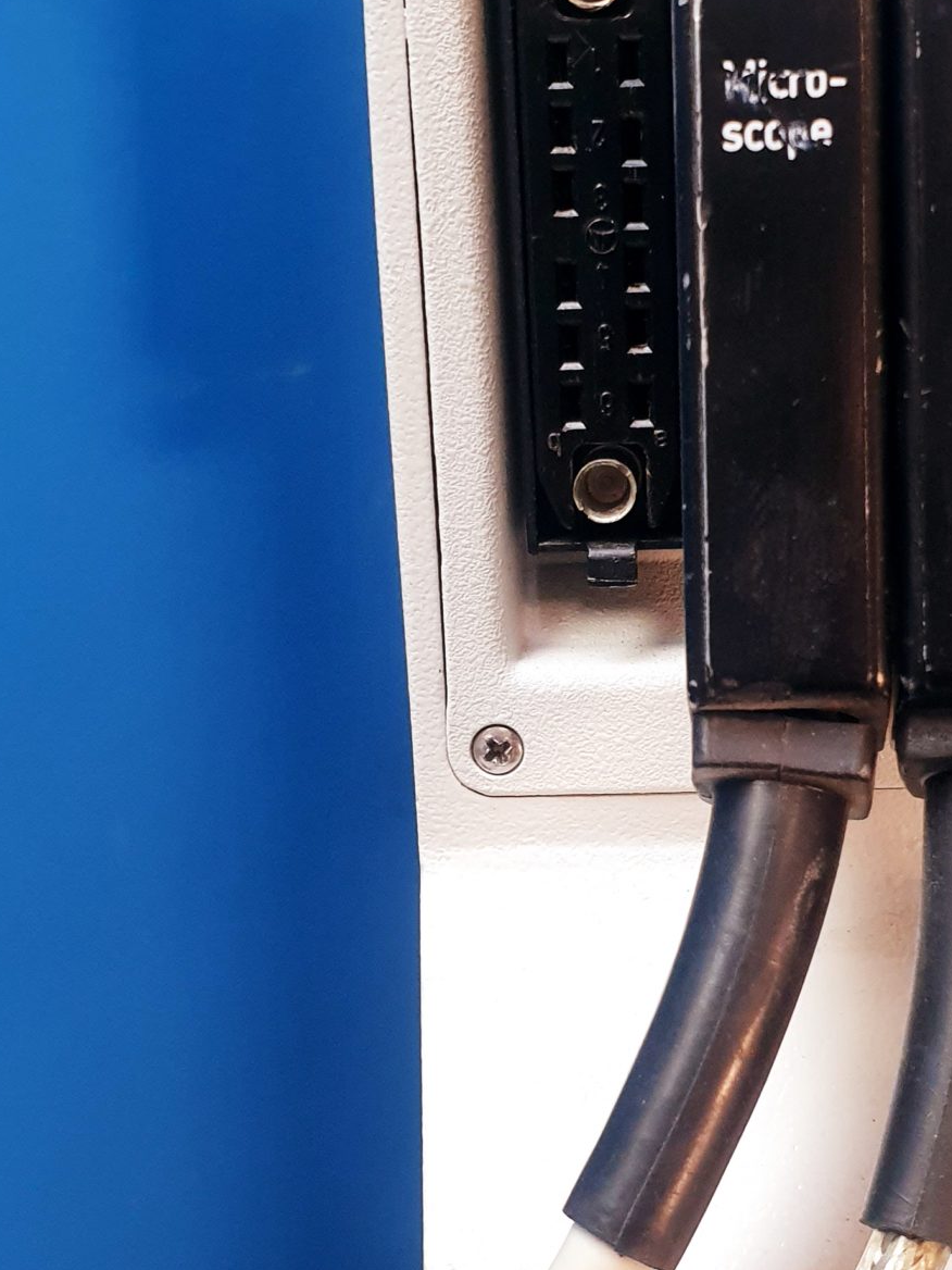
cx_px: 611
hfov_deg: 25.6
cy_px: 681
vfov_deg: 33.8
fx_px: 2090
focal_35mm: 57
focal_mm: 4.3
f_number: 2.4
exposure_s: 1/100
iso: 250
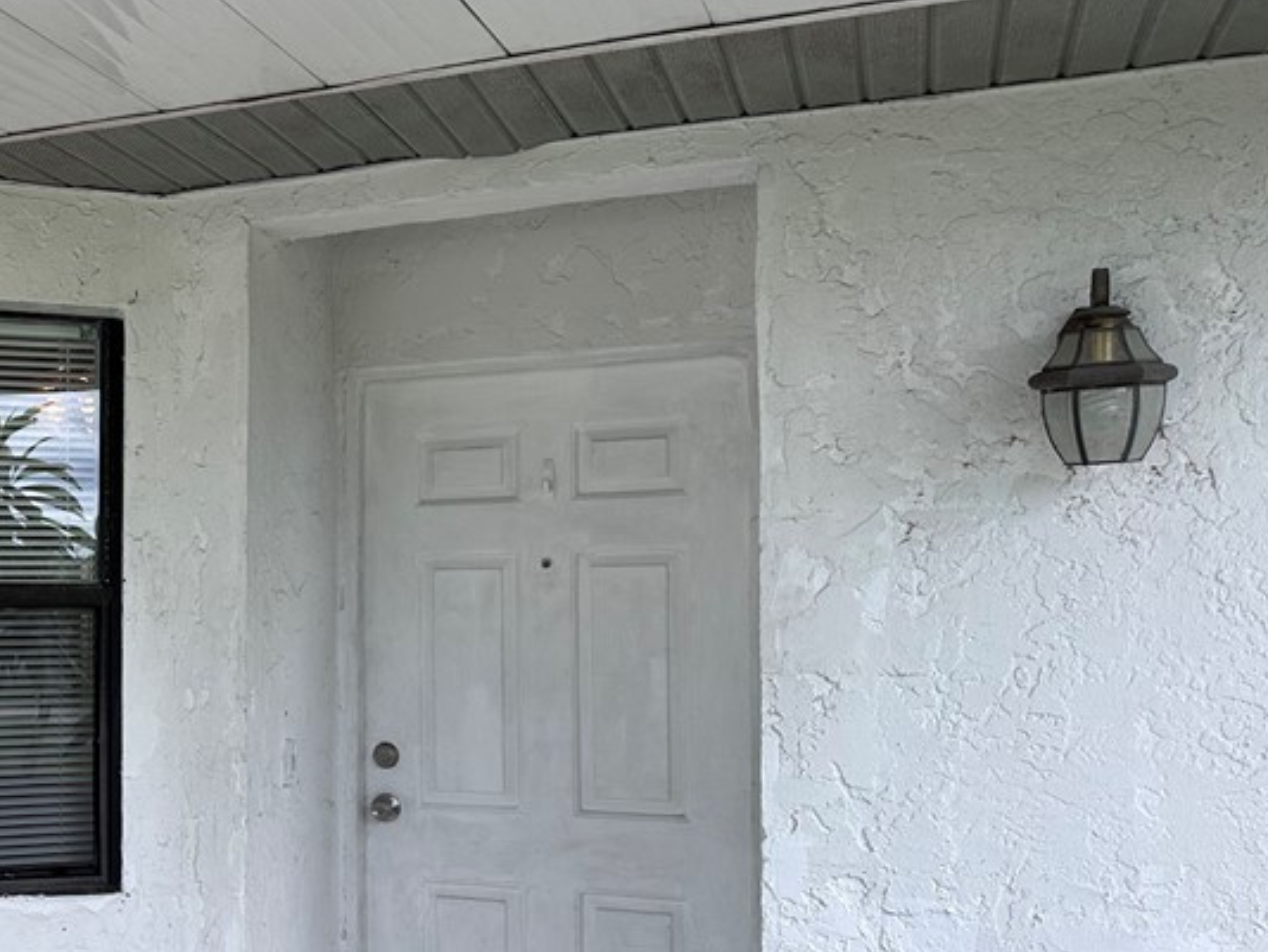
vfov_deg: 31.4
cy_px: 610
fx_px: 1686
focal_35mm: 46
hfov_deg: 37.6
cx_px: 57
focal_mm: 6.86
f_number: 1.78
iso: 80
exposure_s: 1/462
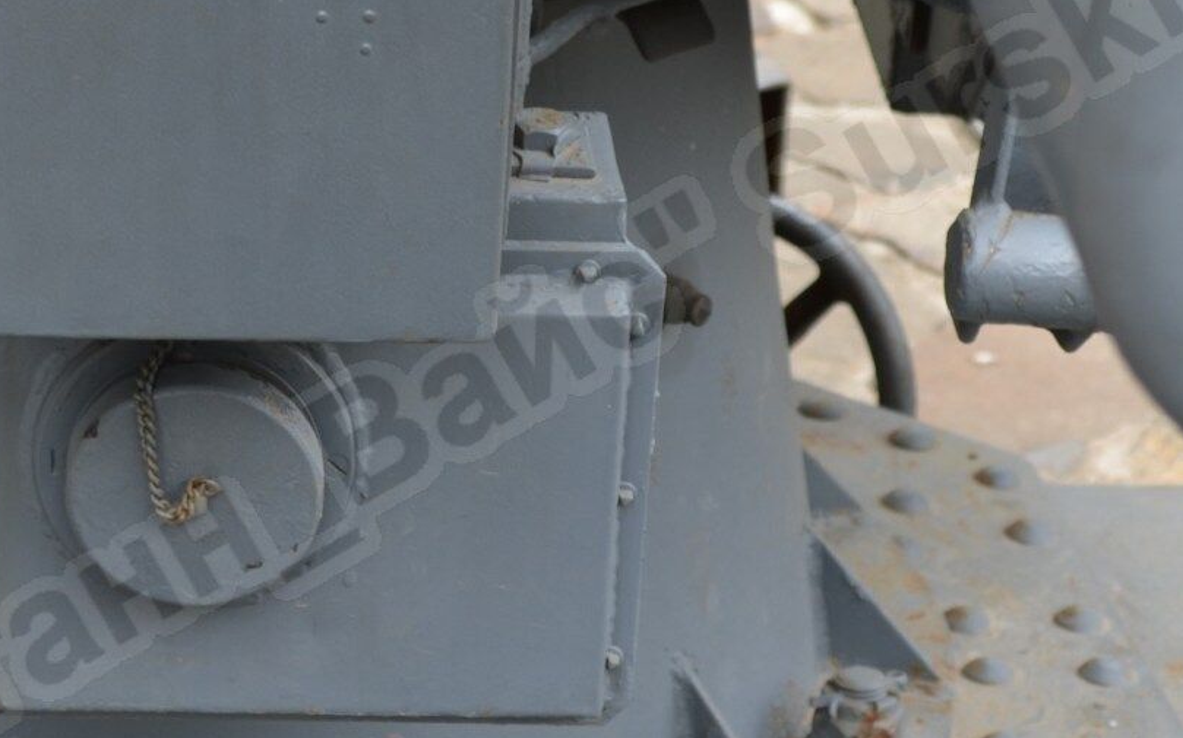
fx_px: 5479
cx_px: 475
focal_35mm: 170
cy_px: 378
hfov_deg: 12.3
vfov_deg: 7.7
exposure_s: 1/125
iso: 200
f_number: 5.6
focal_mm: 44
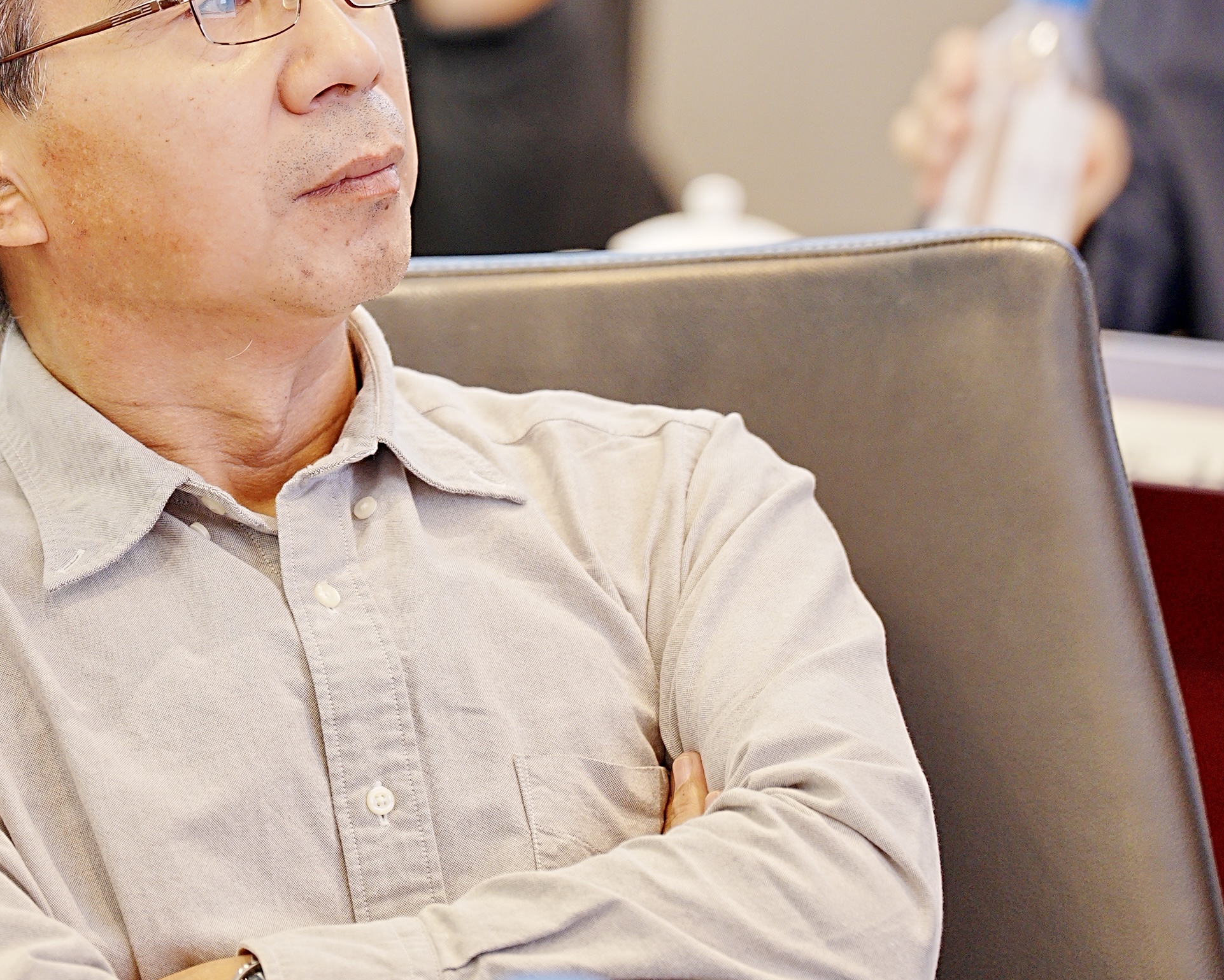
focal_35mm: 450
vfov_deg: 3.4
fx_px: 16303
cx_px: 315
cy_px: 152
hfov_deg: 4.3
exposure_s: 1/50
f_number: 2.8
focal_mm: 200
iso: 640
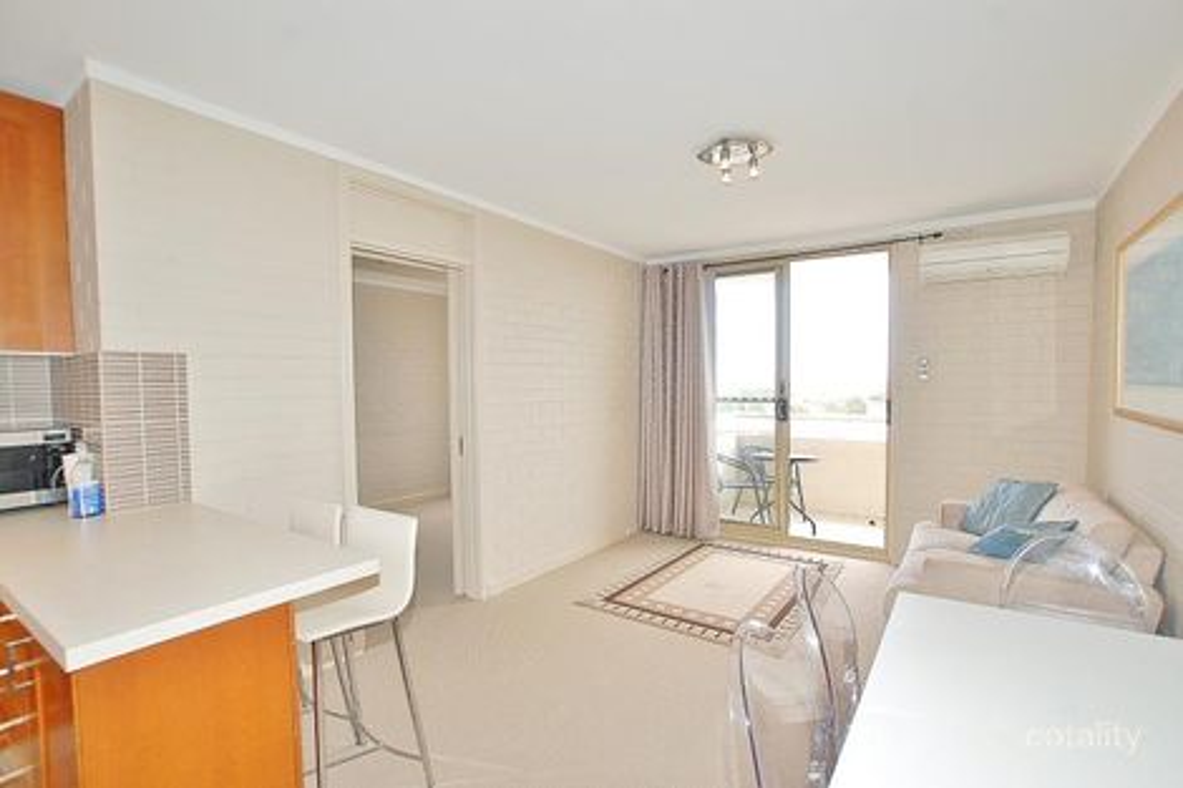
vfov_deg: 72.0
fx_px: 542
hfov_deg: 95.0
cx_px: 592
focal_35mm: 16
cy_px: 394
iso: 400
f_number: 5.6
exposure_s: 1/125
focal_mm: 11
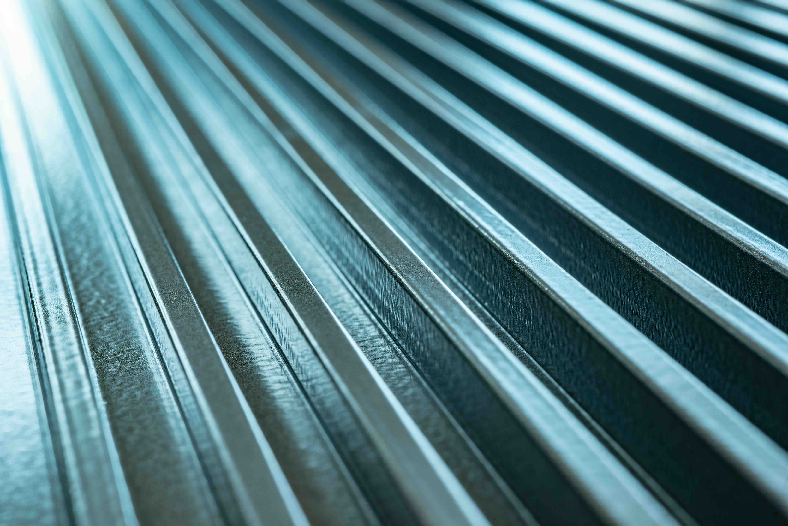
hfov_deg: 33.4
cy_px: 263
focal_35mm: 60
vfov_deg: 22.6
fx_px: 1314
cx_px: 394
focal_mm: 60
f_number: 20
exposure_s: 1/4
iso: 100
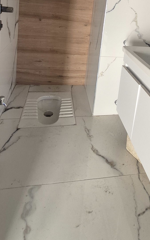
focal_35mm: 27
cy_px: 32
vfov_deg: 59.9
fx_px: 177
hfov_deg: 45.3
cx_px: 99
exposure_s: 1/50
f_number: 2.2
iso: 125
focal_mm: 1.74
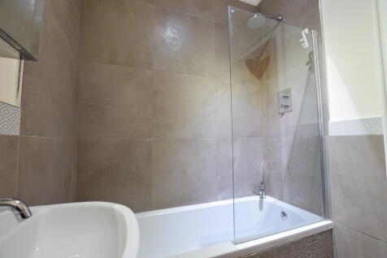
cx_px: 194
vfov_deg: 77.3
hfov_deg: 100.4
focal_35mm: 15
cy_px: 129
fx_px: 161
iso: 500
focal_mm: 10
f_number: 6.3
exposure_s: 1/4
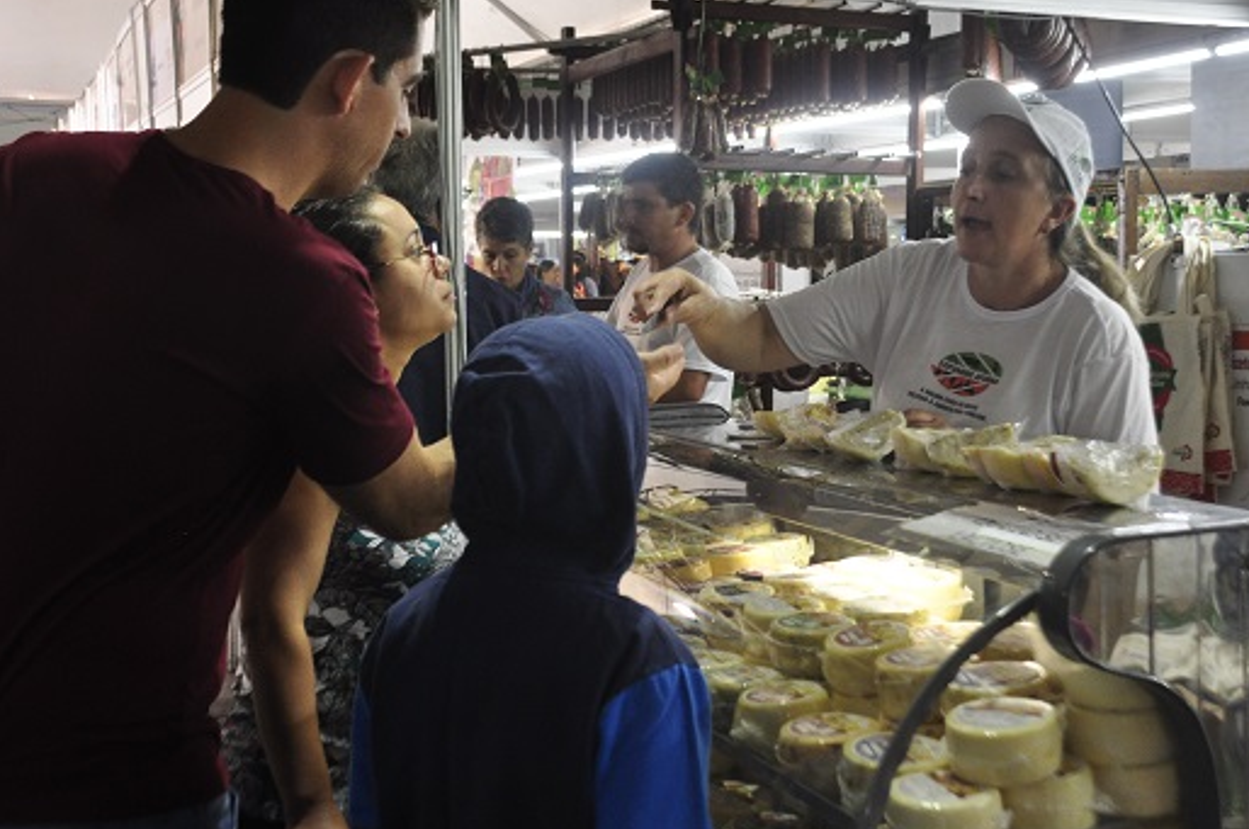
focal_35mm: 49
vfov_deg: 27.4
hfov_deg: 40.4
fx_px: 1697
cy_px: 389
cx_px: 663
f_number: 4
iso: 900
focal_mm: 28
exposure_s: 1/40
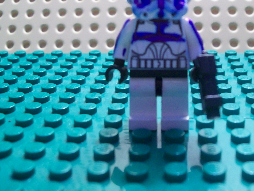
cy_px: 67
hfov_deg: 34.8
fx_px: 403
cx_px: 156
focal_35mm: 55
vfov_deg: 26.4
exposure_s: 1/14.1
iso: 160
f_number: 2.7
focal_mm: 6
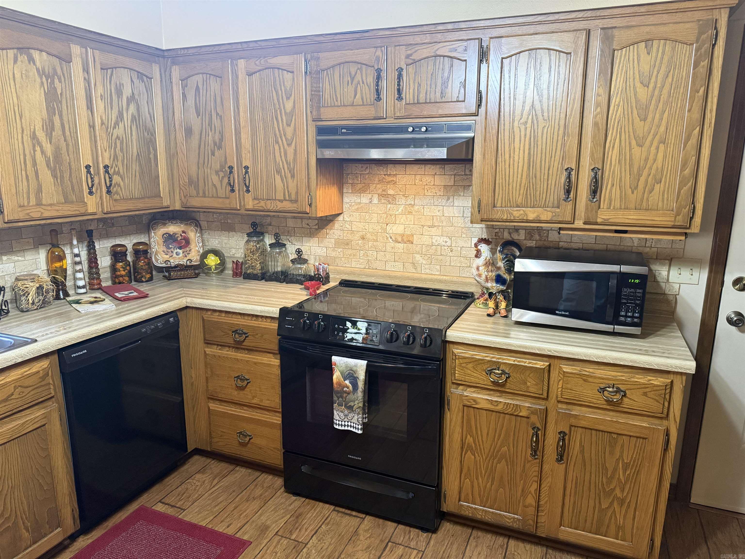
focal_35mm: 24
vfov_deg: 56.8
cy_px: 280
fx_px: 517
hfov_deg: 71.6
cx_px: 372
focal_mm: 6.76
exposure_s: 1/60
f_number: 1.78
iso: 400
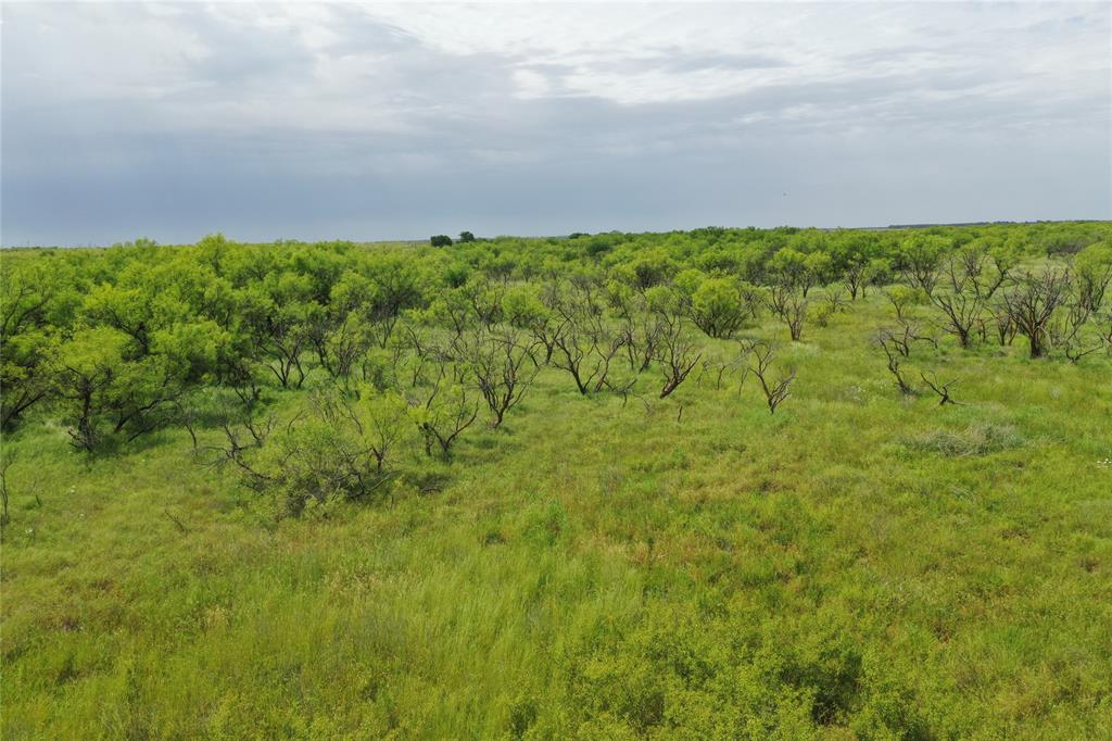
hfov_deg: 65.5
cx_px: 556
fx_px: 865
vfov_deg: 46.4
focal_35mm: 28
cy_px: 370
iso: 100
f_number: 9
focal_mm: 10.26
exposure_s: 1/200
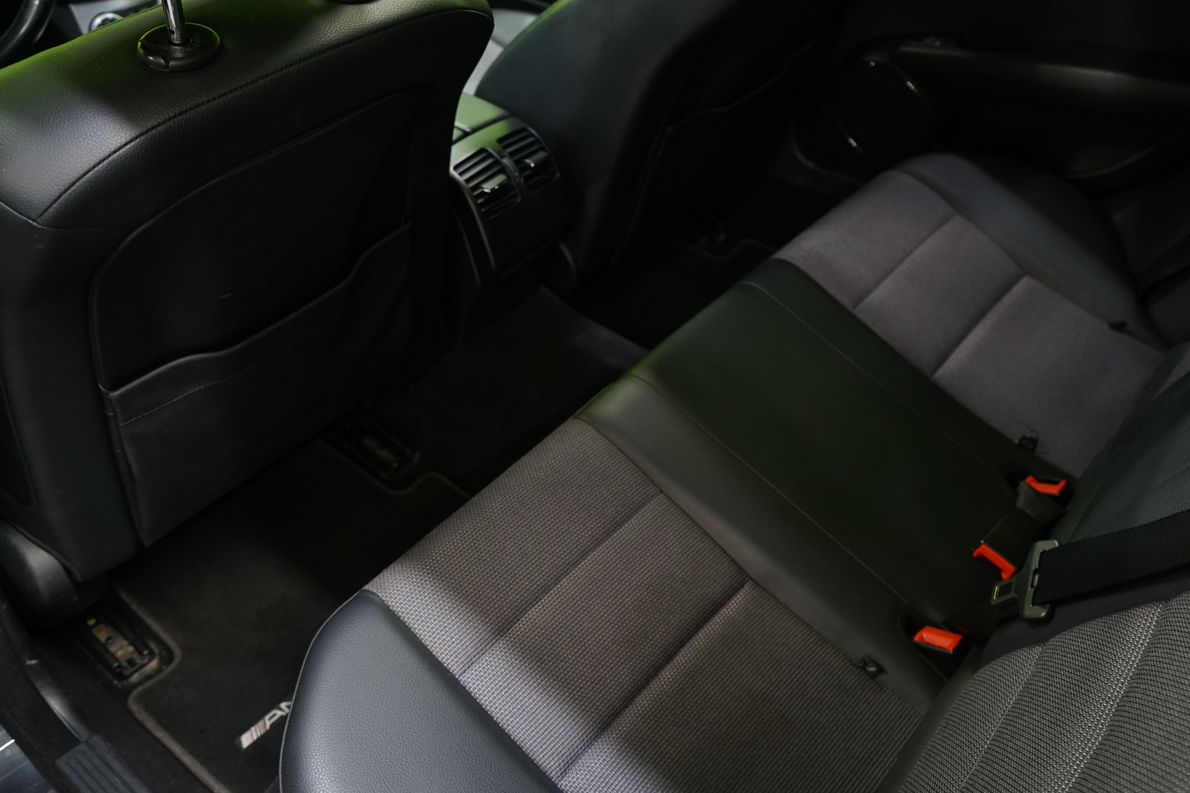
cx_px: 605
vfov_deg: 41.1
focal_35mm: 32
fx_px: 1058
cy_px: 420
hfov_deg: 58.7
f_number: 5
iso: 1600
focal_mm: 30
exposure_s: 1/15
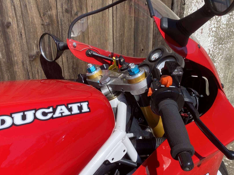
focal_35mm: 32
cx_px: 126
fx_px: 216
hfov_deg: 56.7
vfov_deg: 44.1
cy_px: 99
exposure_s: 1/2268
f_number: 1.8
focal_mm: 4.25
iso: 32
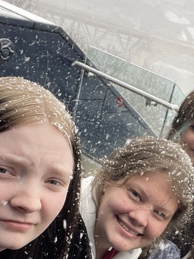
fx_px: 530
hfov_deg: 20.4
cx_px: 167
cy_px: 211
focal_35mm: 71
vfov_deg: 26.8
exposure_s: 1/121
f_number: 2.2
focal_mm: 2.71
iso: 80
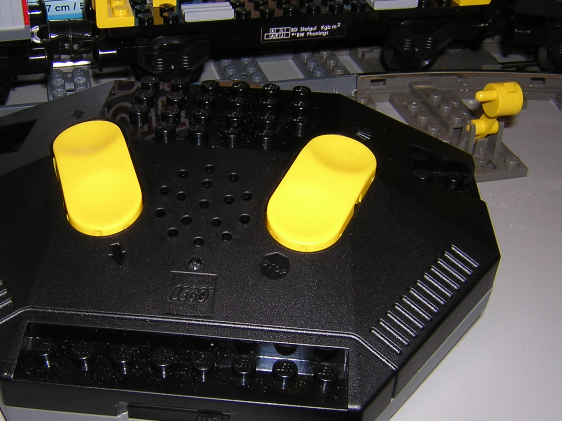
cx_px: 230
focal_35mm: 45
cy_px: 215
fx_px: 731
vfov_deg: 32.2
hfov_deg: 41.9
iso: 100
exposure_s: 1/60.1
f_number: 5.2
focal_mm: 4.7
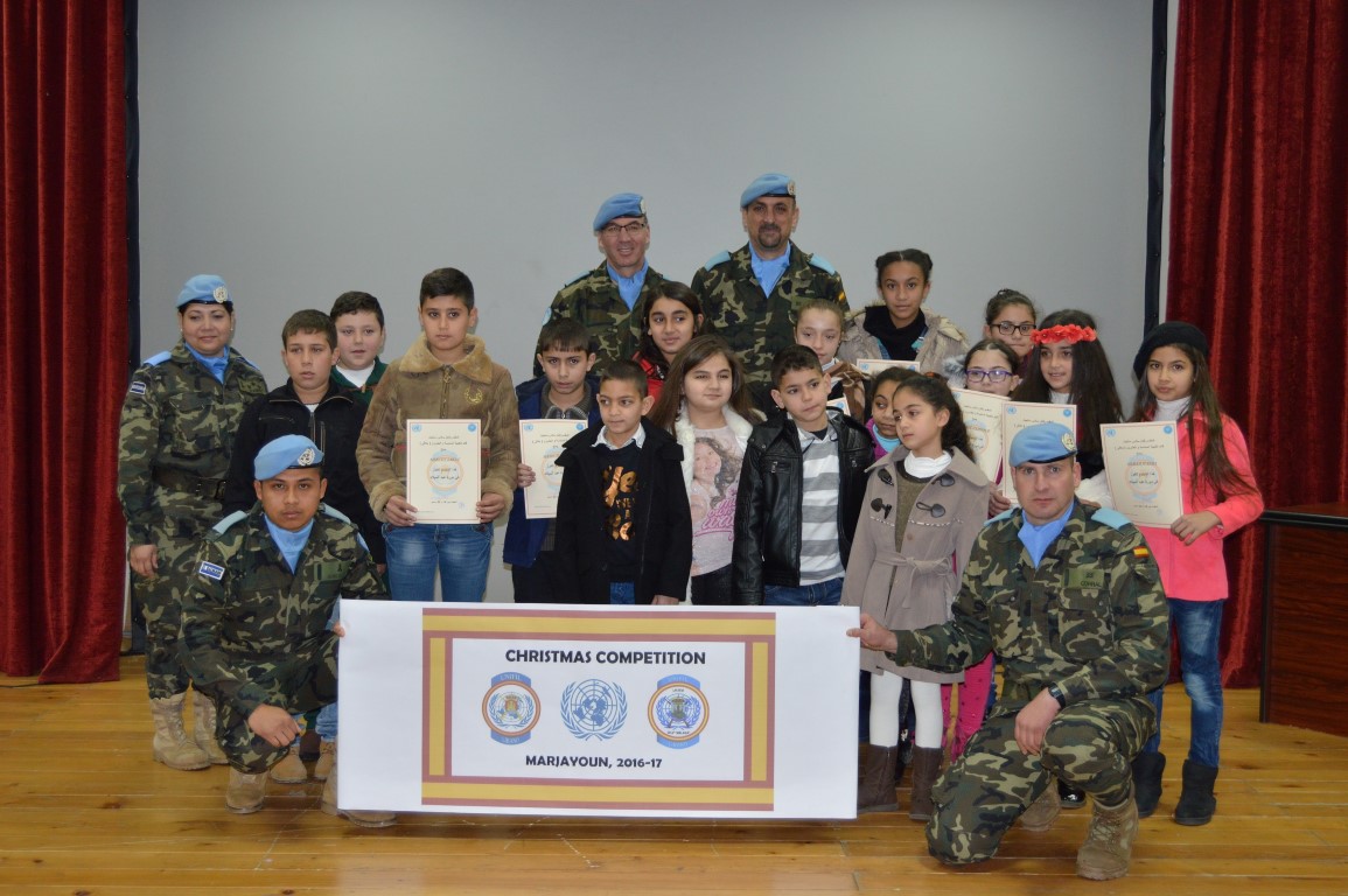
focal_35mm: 45
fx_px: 1684
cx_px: 674
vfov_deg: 29.8
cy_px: 448
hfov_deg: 43.6
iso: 560
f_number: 4.2
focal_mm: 30
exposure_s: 1/60
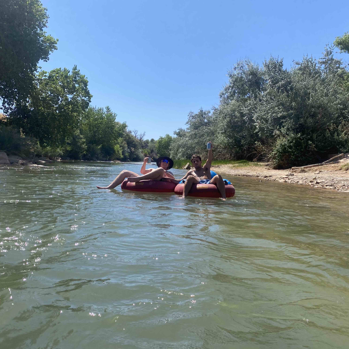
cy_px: 176
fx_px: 354
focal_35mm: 31
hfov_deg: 52.4
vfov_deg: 52.5
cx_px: 192
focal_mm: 4.25
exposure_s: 1/2817
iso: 32
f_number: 1.8
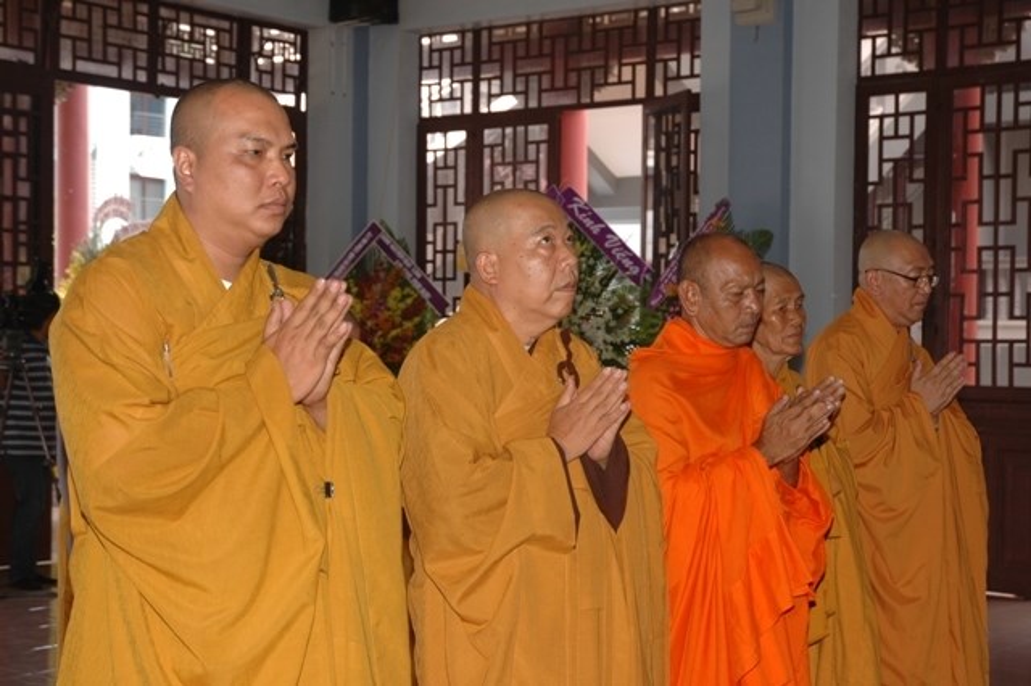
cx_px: 516
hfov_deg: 30.5
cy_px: 343
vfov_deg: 20.6
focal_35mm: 66
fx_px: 1889
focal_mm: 44
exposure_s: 1/50
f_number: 4.5
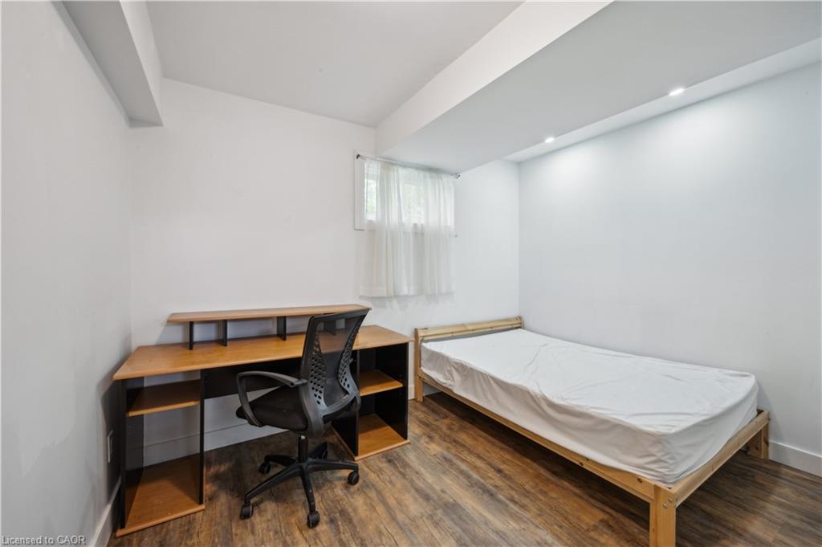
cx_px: 411
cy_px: 274
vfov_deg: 81.1
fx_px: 319
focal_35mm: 14
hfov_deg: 104.3
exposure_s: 1/1.67
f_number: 18
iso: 400
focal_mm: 14
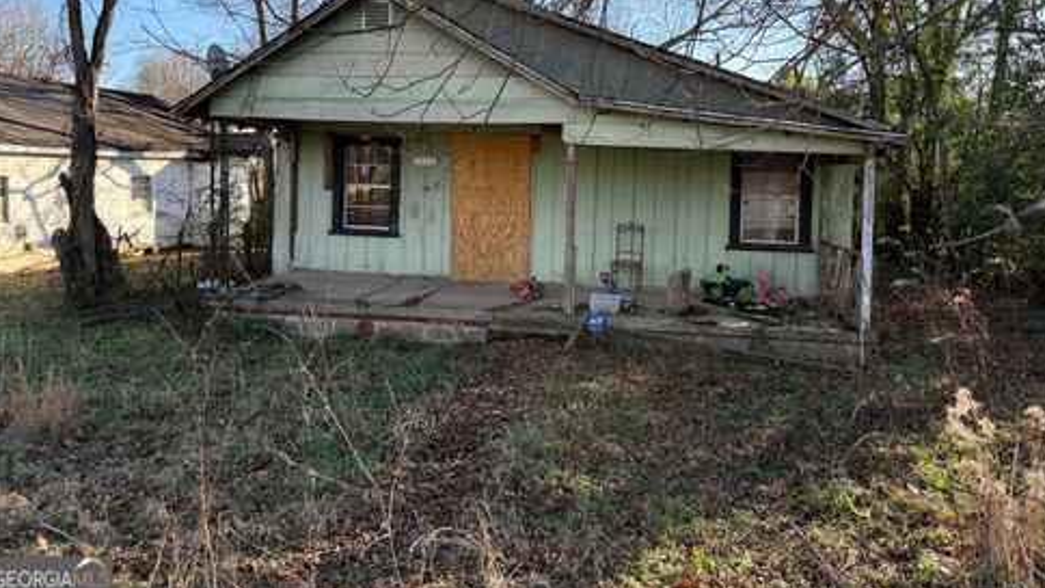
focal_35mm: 27
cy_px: 191
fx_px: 748
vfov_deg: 42.2
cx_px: 531
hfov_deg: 69.9
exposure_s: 1/1032
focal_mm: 6.76
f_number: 1.78
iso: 100
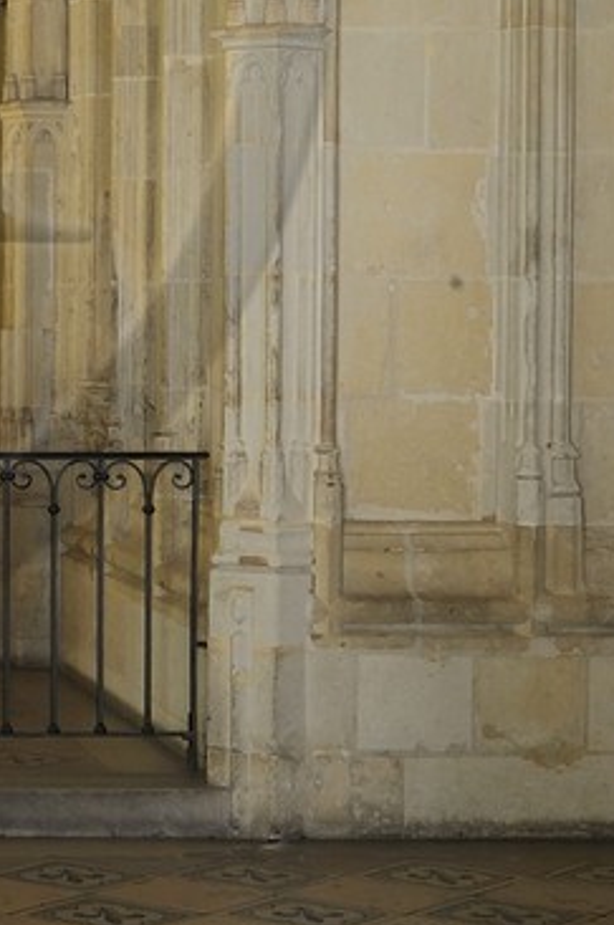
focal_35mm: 105
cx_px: -455
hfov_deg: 12.1
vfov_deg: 18.8
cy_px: -66
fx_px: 2694
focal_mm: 24
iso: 200
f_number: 16
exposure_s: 1/2.5
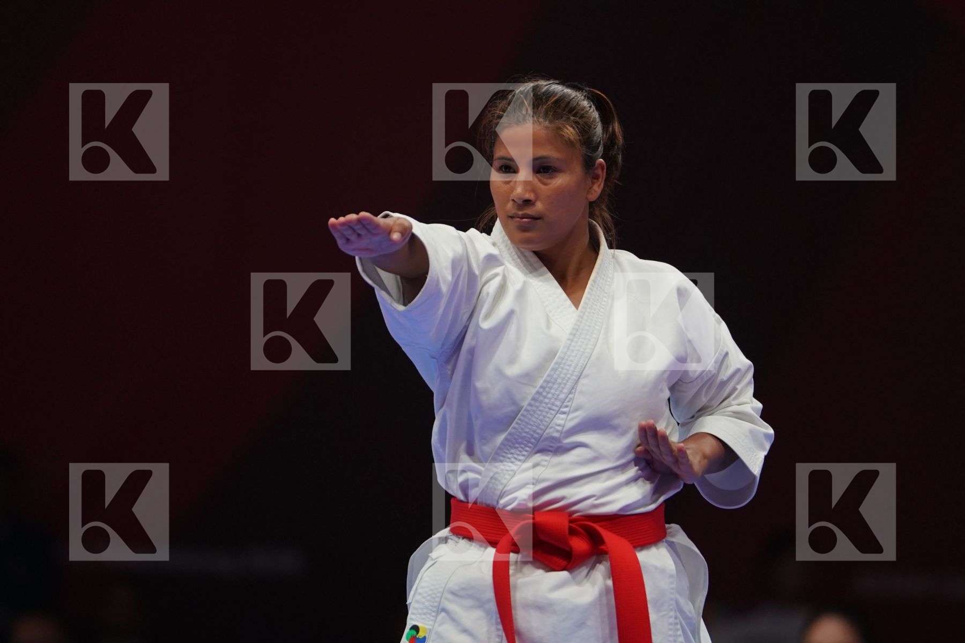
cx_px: 482
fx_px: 11257
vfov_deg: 3.3
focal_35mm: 420
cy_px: 322
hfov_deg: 4.9
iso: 1250
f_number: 4
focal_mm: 280
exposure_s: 1/500
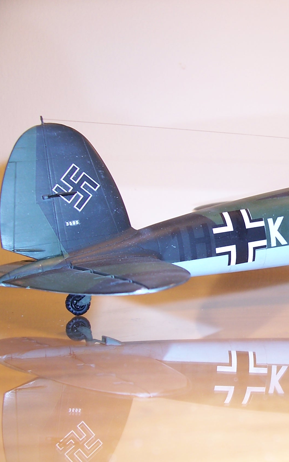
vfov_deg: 41.1
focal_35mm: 49
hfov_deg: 24.7
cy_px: 235
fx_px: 618
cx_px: 308
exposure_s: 1/90
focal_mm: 5.6
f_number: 2.7
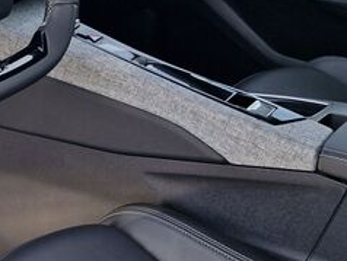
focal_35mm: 71
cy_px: 22
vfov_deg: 20.3
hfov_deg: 25.1
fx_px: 712
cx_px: -48
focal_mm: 5.54
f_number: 1.8
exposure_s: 1/492
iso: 50
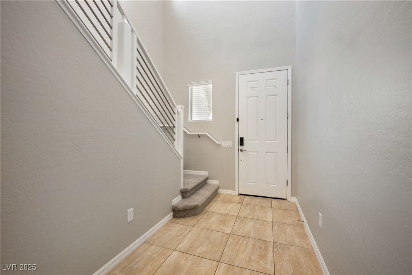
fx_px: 160
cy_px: 138
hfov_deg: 104.3
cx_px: 206
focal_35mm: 14
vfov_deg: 81.2
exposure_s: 1
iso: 100
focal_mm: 14
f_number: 9
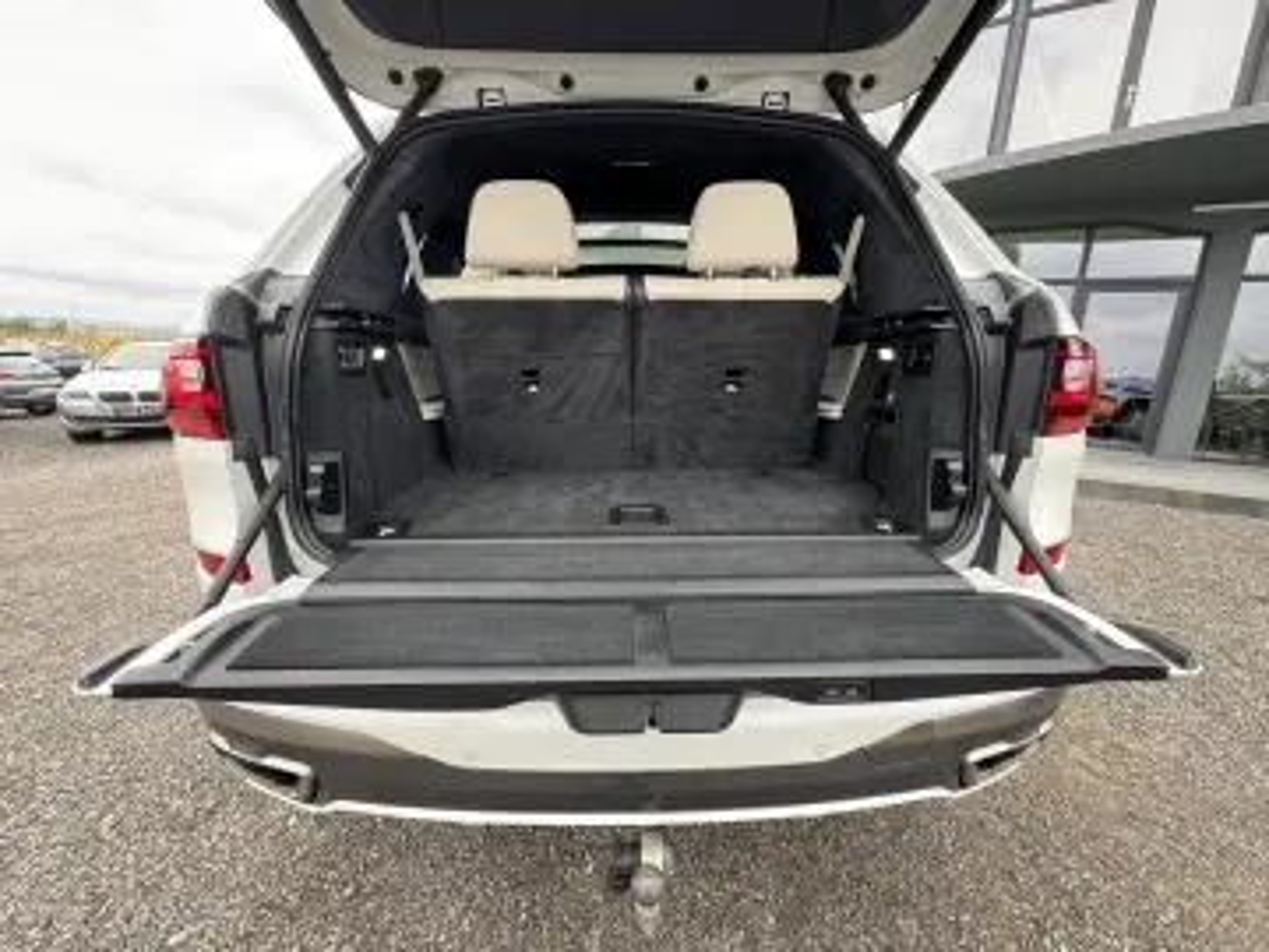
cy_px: 476
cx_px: 634
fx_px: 513
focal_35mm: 14
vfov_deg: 85.7
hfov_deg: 102.1
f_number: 2.2
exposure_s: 1/99
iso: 125
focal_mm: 2.22
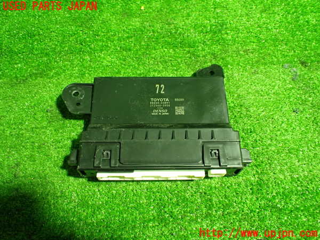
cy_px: 120
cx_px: 160
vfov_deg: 46.8
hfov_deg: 60.0
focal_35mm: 30
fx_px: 277
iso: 800
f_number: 2.3
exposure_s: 1/40
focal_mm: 5.4
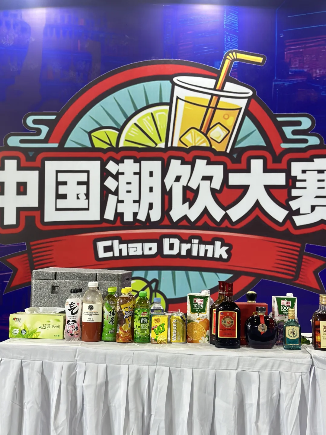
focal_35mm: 48
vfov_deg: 39.7
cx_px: 163
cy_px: 218
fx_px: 603
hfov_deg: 30.3
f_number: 1.78
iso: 125
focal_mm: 6.86
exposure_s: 1/100
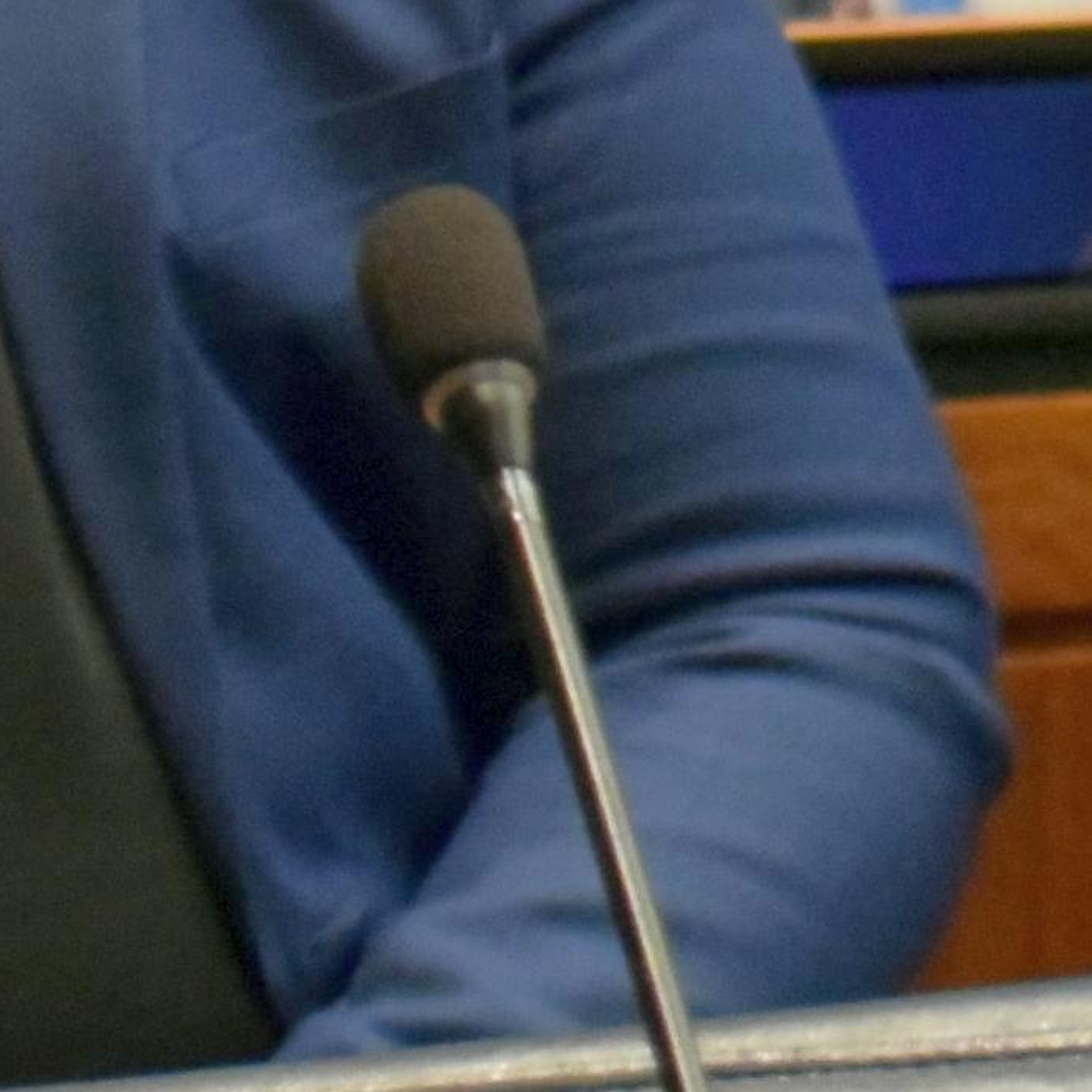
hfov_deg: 3.0
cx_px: 4415
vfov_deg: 3.1
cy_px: -804
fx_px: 20379
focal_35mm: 571
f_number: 4.8
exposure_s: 1/60
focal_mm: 52
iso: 2800
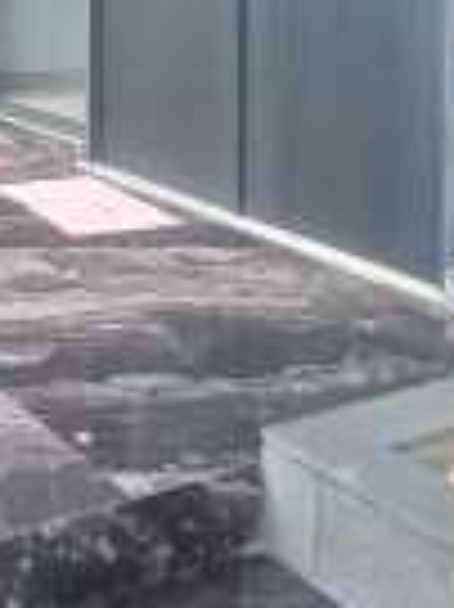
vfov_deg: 29.5
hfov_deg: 23.3
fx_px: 1016
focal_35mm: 58
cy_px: -86
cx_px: -74
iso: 200
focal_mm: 1.4
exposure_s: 1/33.3
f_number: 2.2
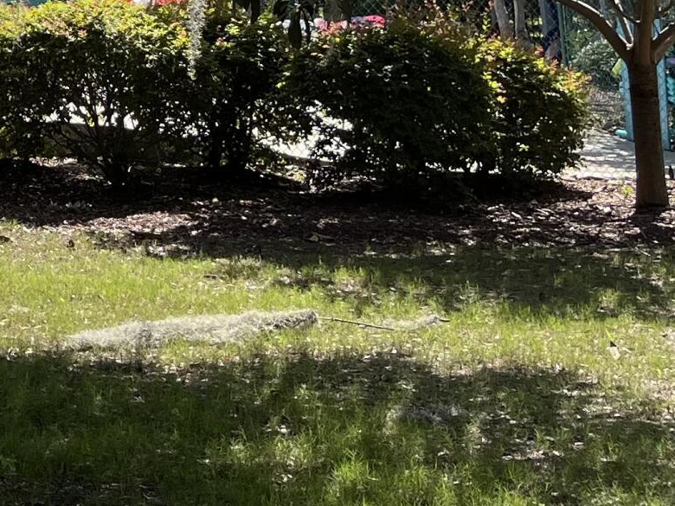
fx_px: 1950
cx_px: -472
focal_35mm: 100
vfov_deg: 13.3
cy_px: -399
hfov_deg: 16.9
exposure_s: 1/1695
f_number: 1.6
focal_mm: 5.1
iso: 50
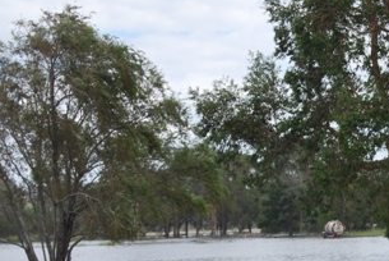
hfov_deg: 16.1
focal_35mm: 126
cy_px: 219
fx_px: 1363
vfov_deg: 10.9
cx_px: 346
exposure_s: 1/200
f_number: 7.1
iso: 100
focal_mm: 40
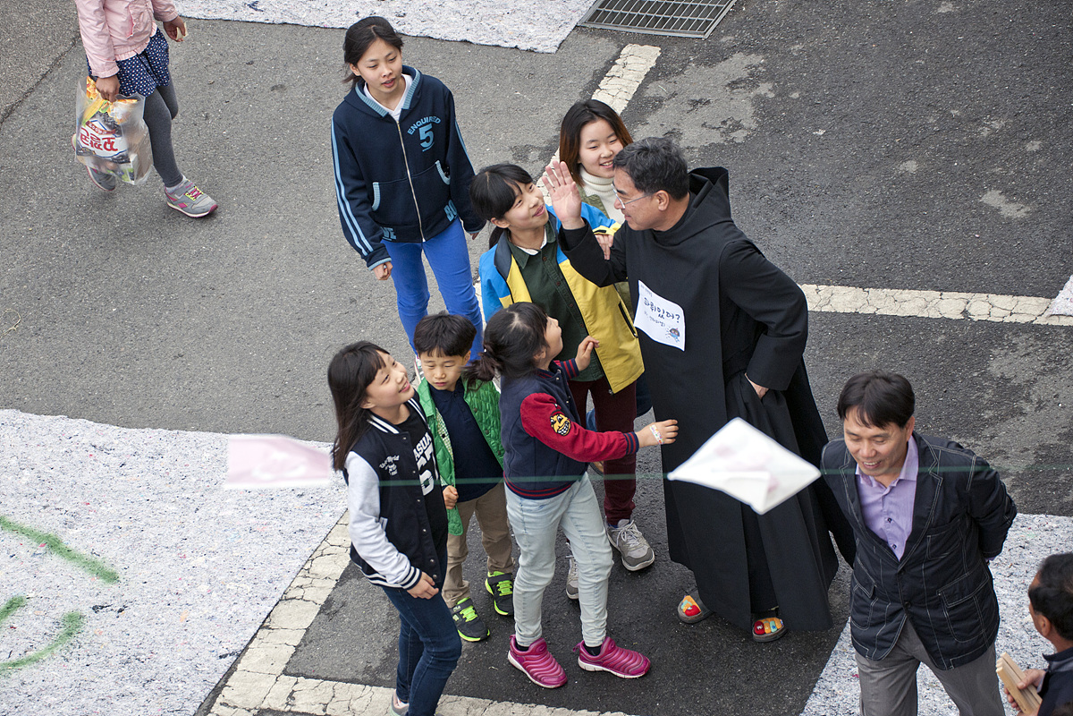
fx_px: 4172
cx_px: 536
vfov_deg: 9.8
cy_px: 358
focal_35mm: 140
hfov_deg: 14.7
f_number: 5.6
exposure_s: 1/640
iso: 400
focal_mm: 140
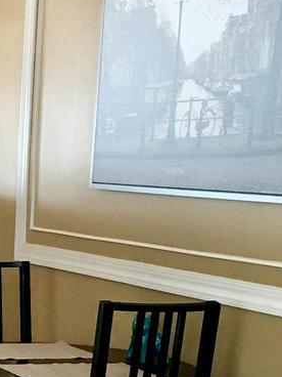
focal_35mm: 121
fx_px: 1314
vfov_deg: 16.1
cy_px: 332
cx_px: -133
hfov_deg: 11.7
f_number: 2.2
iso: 40
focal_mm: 4.15
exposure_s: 1/30
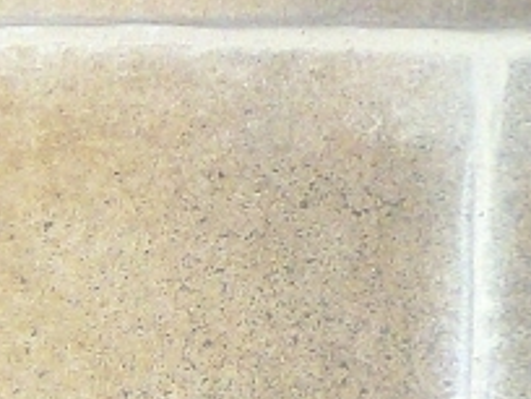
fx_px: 3237
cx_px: 955
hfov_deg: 9.0
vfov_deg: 7.0
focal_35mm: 211
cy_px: -115
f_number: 2.8
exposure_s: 1/60
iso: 200
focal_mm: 6
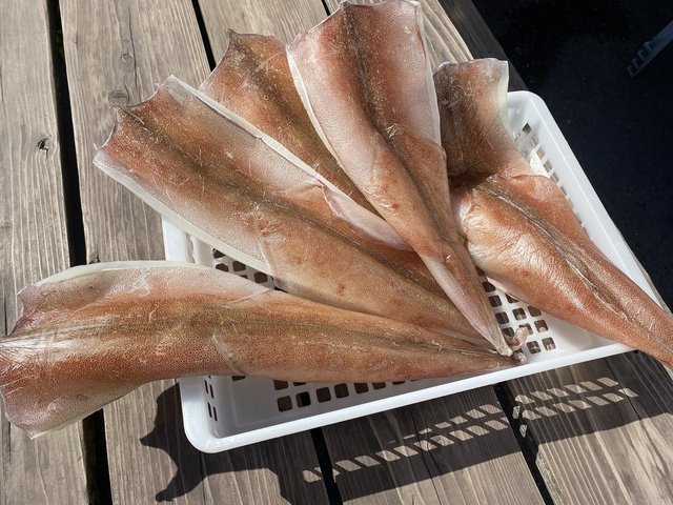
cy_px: 252
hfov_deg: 67.3
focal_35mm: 26
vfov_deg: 53.1
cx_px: 336
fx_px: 505
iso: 32
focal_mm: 4.25
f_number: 1.8
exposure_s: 1/2625
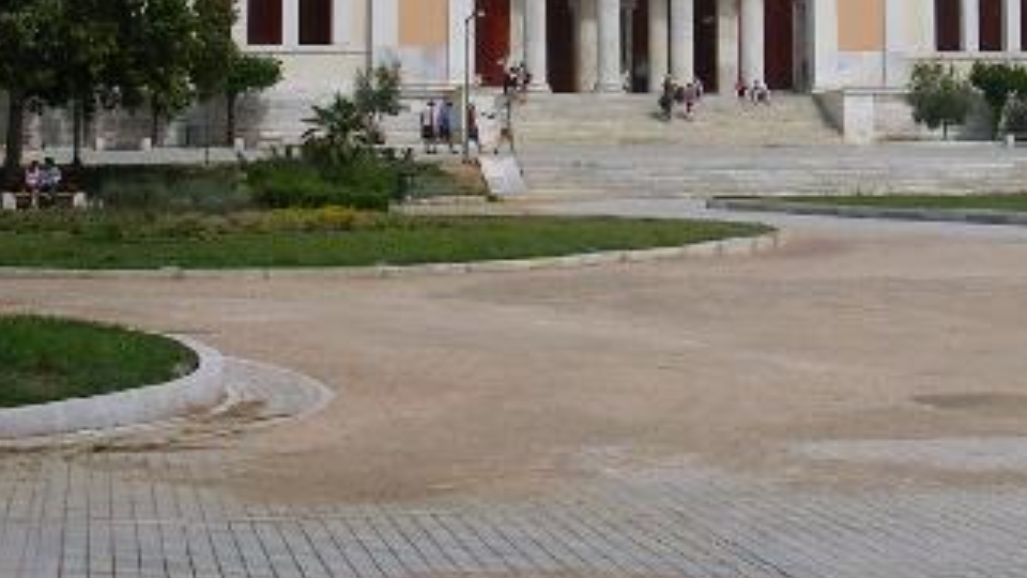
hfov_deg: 24.8
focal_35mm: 84
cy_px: -101
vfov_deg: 14.0
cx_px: 854
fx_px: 2287
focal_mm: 5.8
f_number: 5.6
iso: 50
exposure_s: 1/580
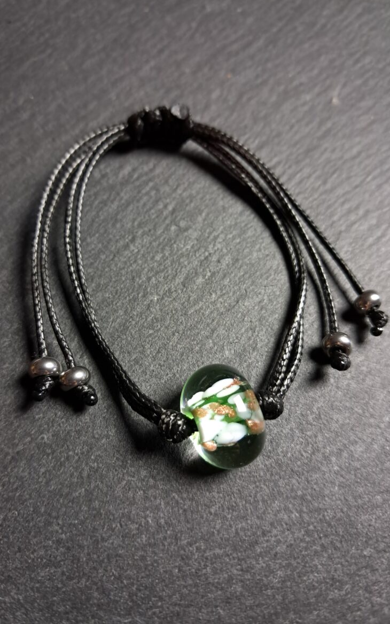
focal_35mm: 29
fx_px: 493
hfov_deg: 43.1
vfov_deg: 64.6
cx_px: 186
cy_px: 310
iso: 800
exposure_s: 1/25
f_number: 1.8
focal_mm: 4
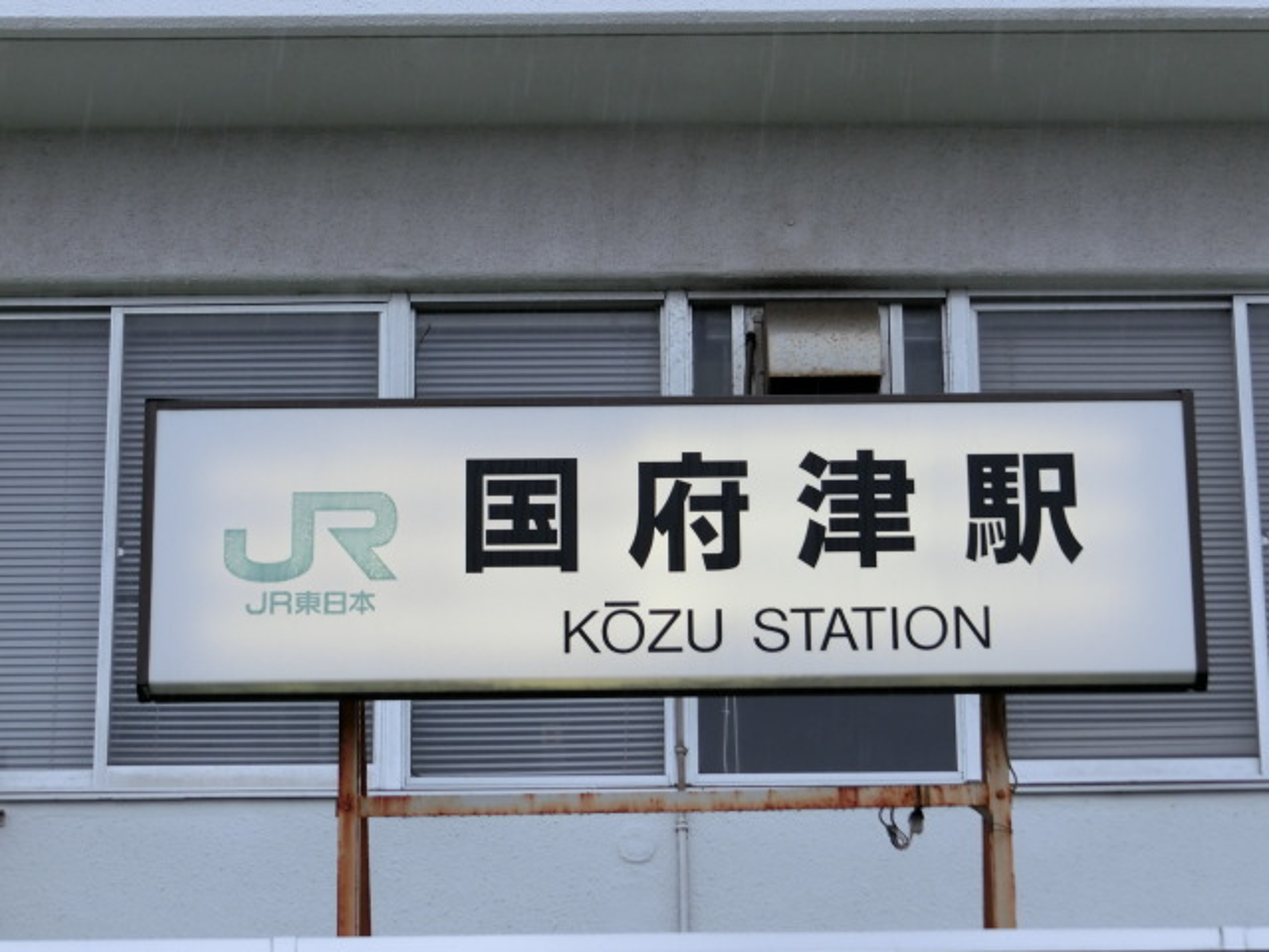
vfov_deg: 12.0
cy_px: 476
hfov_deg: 15.9
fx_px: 4546
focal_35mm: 124
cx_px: 634
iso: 160
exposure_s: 1/125
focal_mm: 22.1
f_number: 5.7
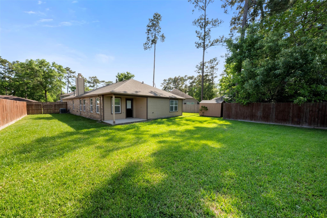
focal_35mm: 12
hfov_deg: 112.6
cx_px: 164
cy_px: 109
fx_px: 109
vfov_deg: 90.0
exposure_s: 1/60
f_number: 9
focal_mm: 12
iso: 800
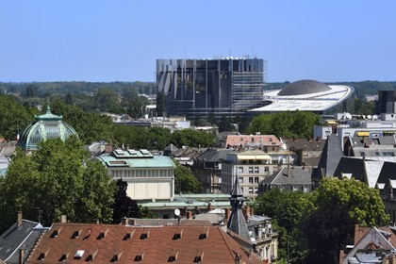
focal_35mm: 200
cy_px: 132
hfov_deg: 10.3
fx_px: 2200
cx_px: 198
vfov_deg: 6.9
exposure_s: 1/250
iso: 200
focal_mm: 200
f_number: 13
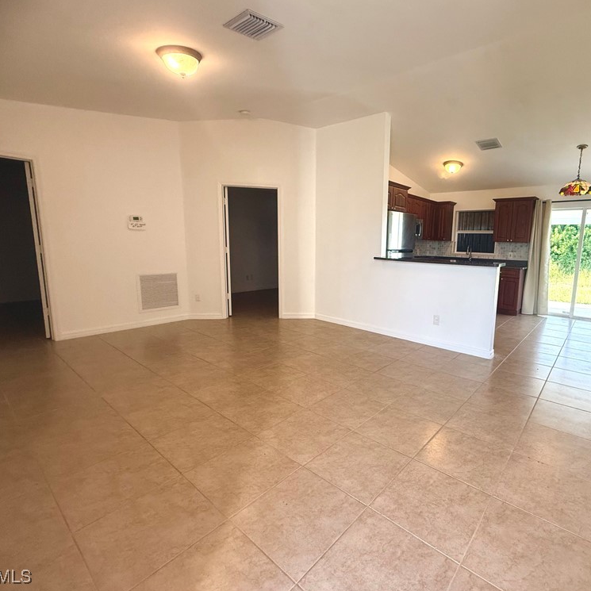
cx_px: 362
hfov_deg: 82.7
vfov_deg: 84.0
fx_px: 328
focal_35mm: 17
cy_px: 290
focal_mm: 2.22
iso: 250
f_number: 2.2
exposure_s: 1/120
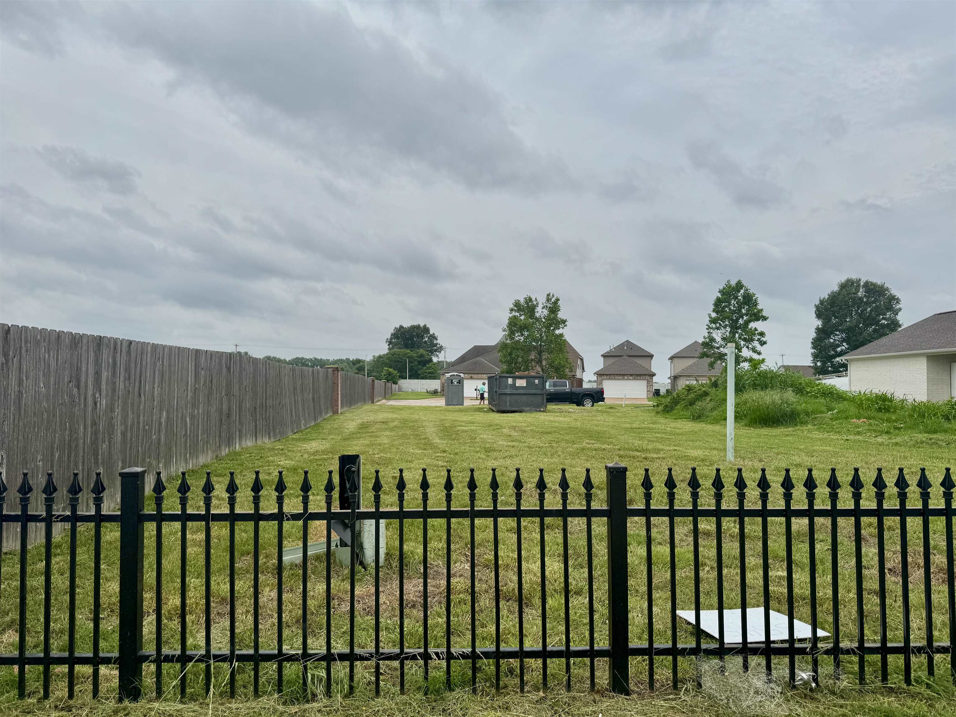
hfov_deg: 71.6
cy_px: 358
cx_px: 478
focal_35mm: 24
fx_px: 663
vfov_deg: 56.8
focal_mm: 6.76
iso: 80
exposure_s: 1/6410
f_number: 1.78
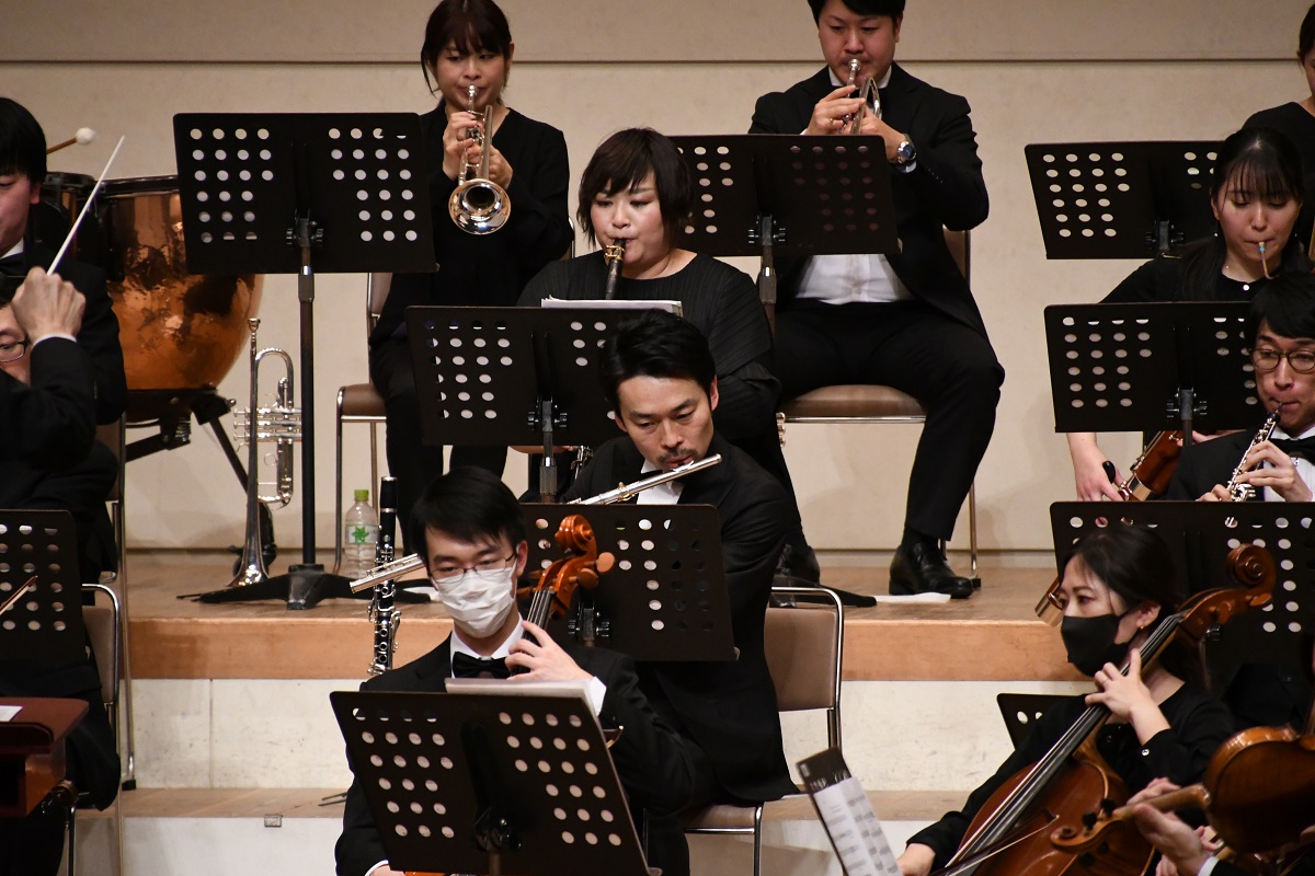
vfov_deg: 3.1
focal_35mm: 450
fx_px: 16436
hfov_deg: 4.6
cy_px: 438
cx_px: 658
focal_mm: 300
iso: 5600
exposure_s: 1/500
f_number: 6.3
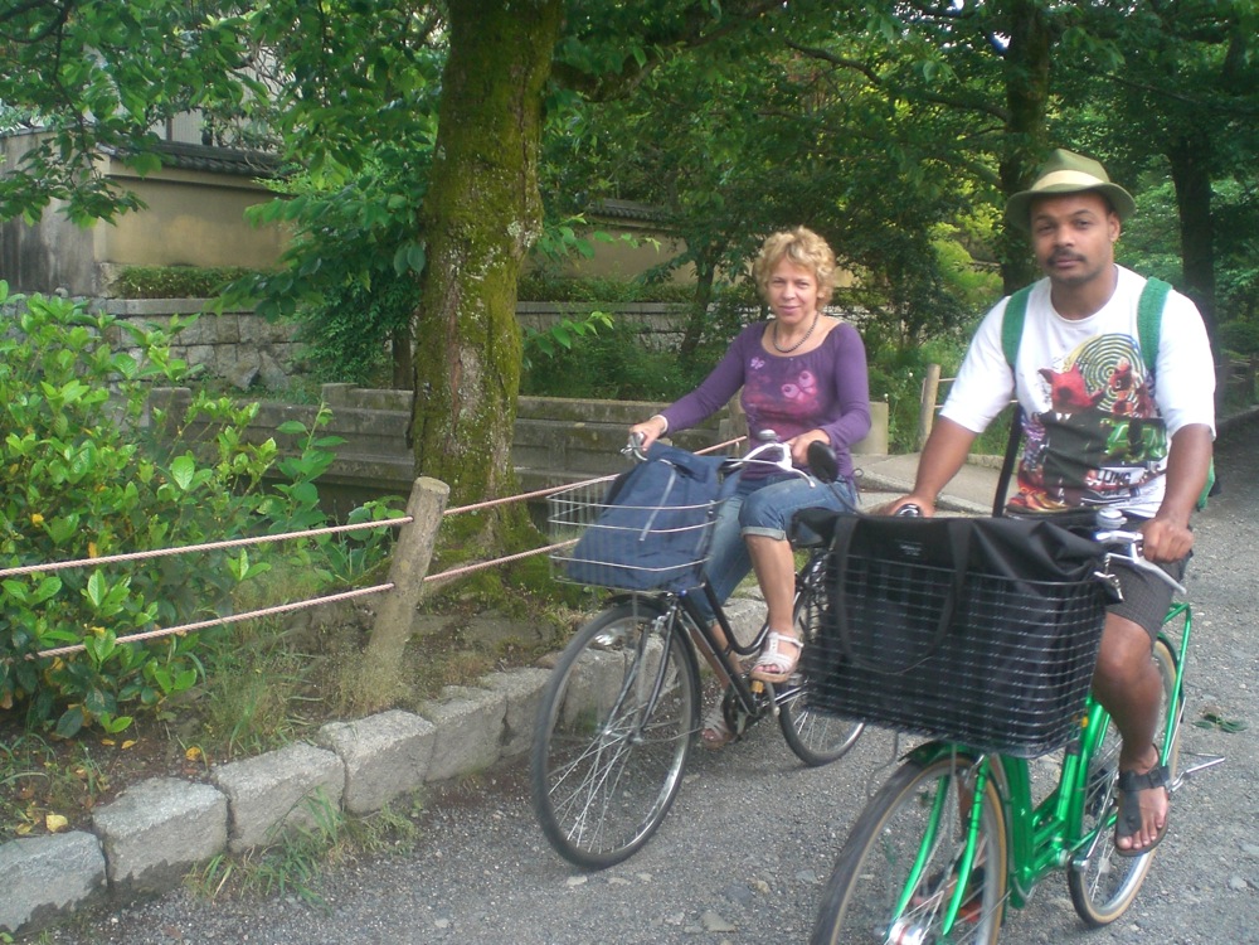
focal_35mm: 38
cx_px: 630
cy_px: 472
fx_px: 1382
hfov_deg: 49.0
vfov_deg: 37.7
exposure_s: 1/100
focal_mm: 6.3
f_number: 3.1
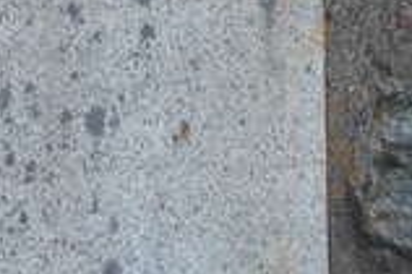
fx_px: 8774
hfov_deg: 2.7
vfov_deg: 1.8
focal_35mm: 767
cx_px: -211
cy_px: -265
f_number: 4.5
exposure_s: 1/1250
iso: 1600
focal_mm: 105
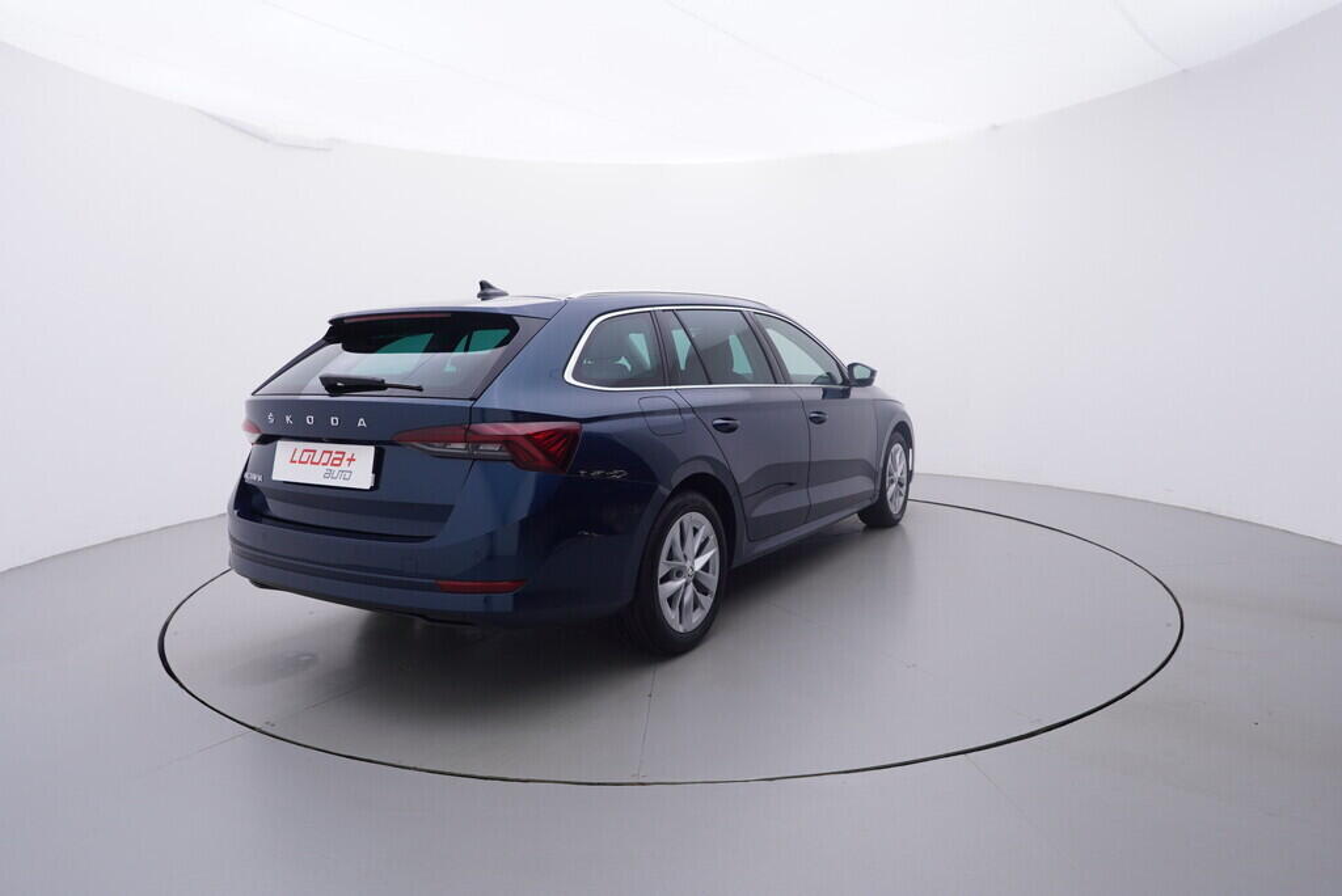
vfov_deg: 56.2
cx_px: 671
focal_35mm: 22
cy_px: 448
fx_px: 839
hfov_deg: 77.3
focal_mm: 15
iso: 200
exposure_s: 1/80
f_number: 5
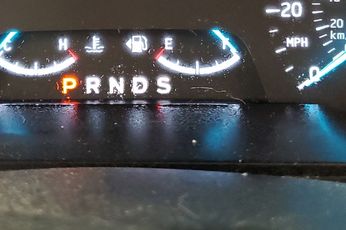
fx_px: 682
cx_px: 136
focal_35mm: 71
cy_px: -50
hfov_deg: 28.4
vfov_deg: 18.2
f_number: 1.5
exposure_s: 1/15
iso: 318
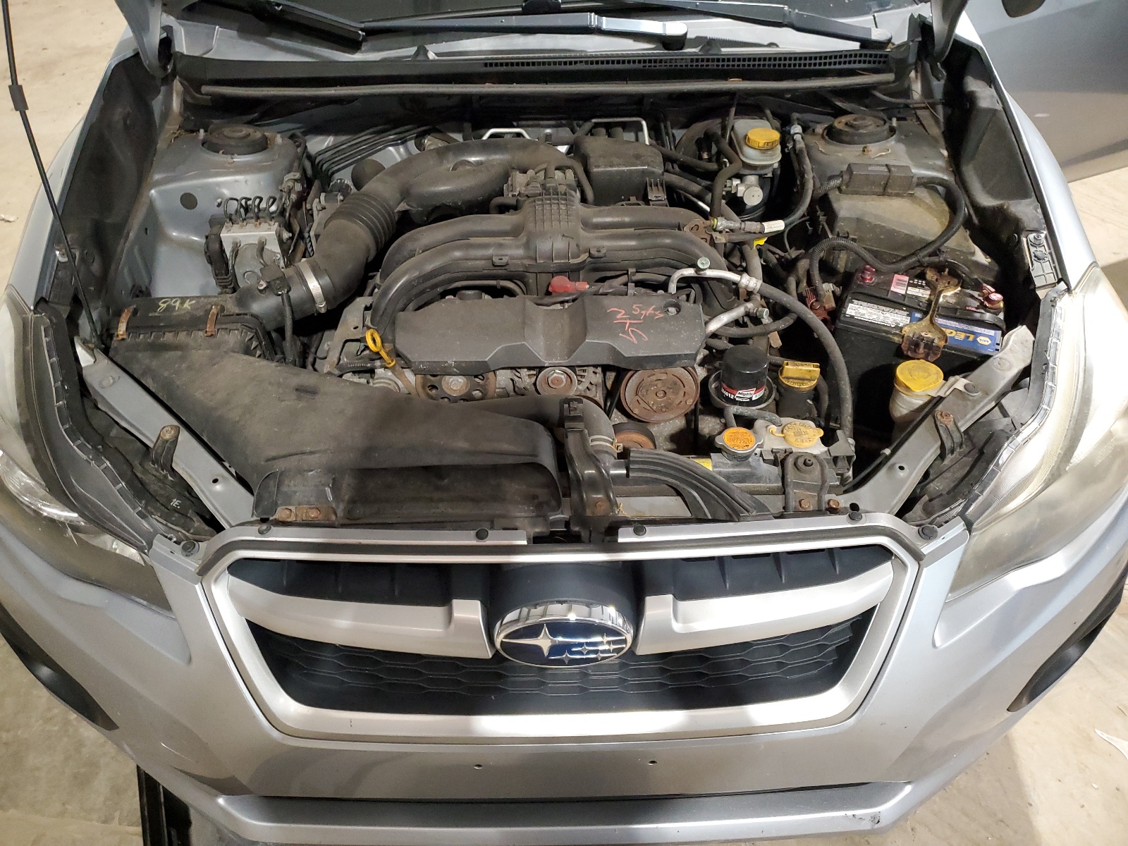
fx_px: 847
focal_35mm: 26
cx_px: 564
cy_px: 423
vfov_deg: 53.1
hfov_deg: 67.3
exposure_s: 1/60.2
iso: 357
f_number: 1.5
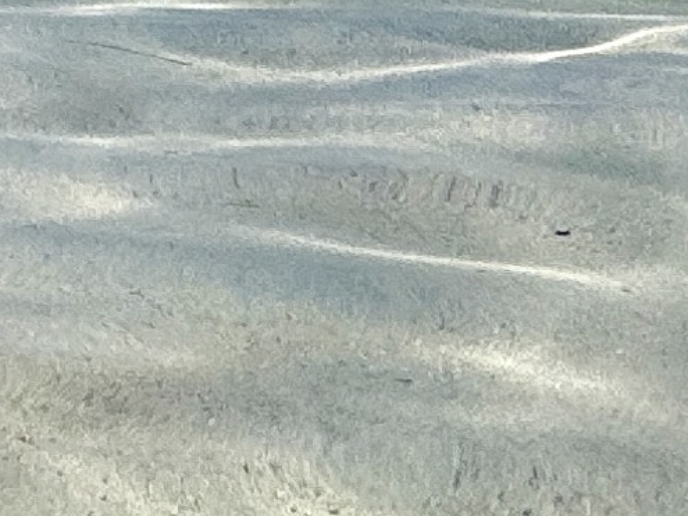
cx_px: -609
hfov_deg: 16.7
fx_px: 1868
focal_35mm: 94
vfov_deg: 15.7
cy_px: 241
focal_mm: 2.22
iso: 40
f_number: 2.2
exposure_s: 1/5600
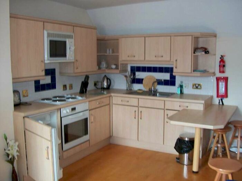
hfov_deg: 51.4
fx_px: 252
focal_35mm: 36
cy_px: 90
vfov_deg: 39.7
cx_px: 121
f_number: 2.7
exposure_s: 1/30
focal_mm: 6
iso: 160
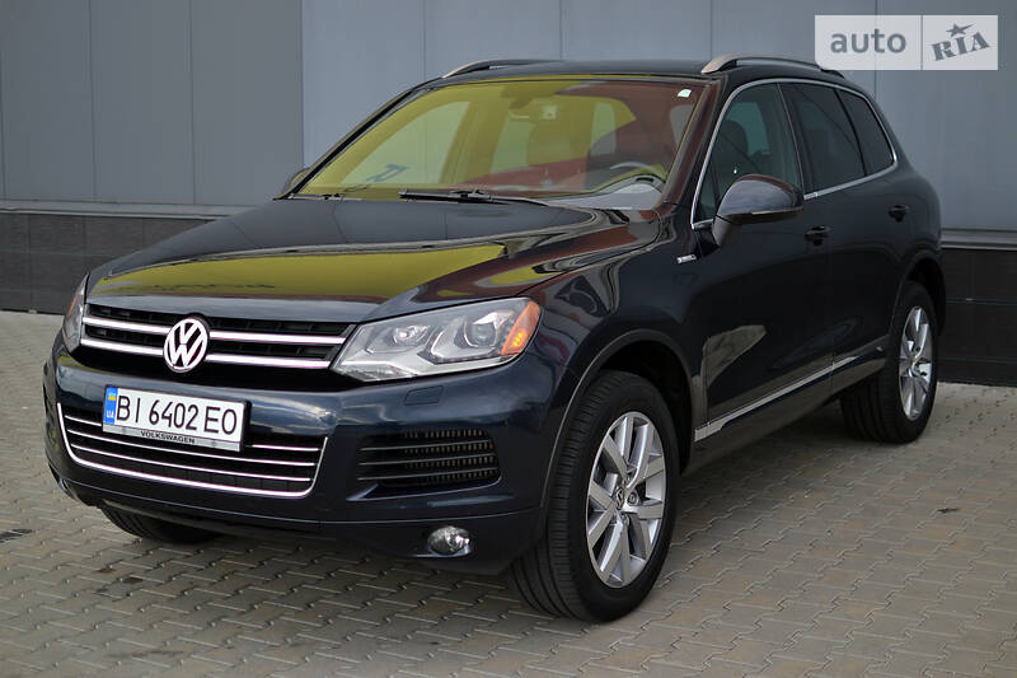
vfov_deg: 25.7
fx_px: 1483
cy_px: 339
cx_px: 508
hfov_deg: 37.9
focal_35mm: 52
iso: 100
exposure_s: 1/1600
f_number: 1.8
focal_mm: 35
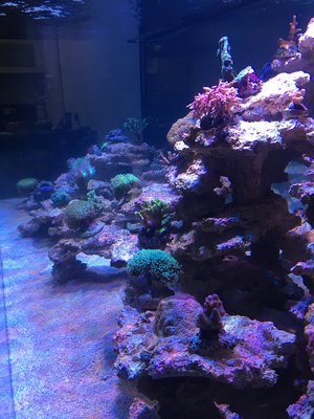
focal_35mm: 29
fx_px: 351
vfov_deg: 61.7
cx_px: 157
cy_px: 210
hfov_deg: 48.2
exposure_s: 1/33
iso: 25
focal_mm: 4.15
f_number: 2.2
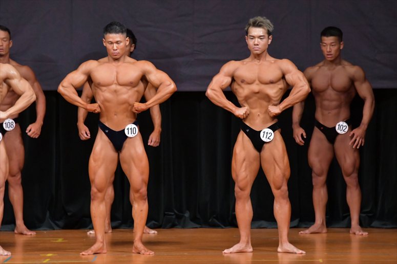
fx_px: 3307
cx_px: 198
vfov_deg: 4.6
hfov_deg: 6.9
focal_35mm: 300
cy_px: 132
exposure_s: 1/400
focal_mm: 200
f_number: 5.6
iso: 5000
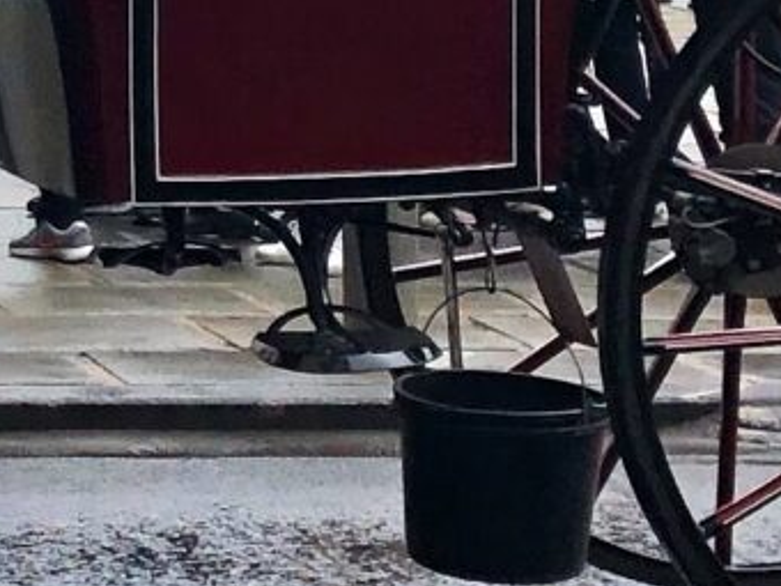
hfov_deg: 8.8
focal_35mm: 211
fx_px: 4761
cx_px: -852
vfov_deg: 6.9
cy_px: -299
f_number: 1.8
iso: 20
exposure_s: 1/640
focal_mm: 4
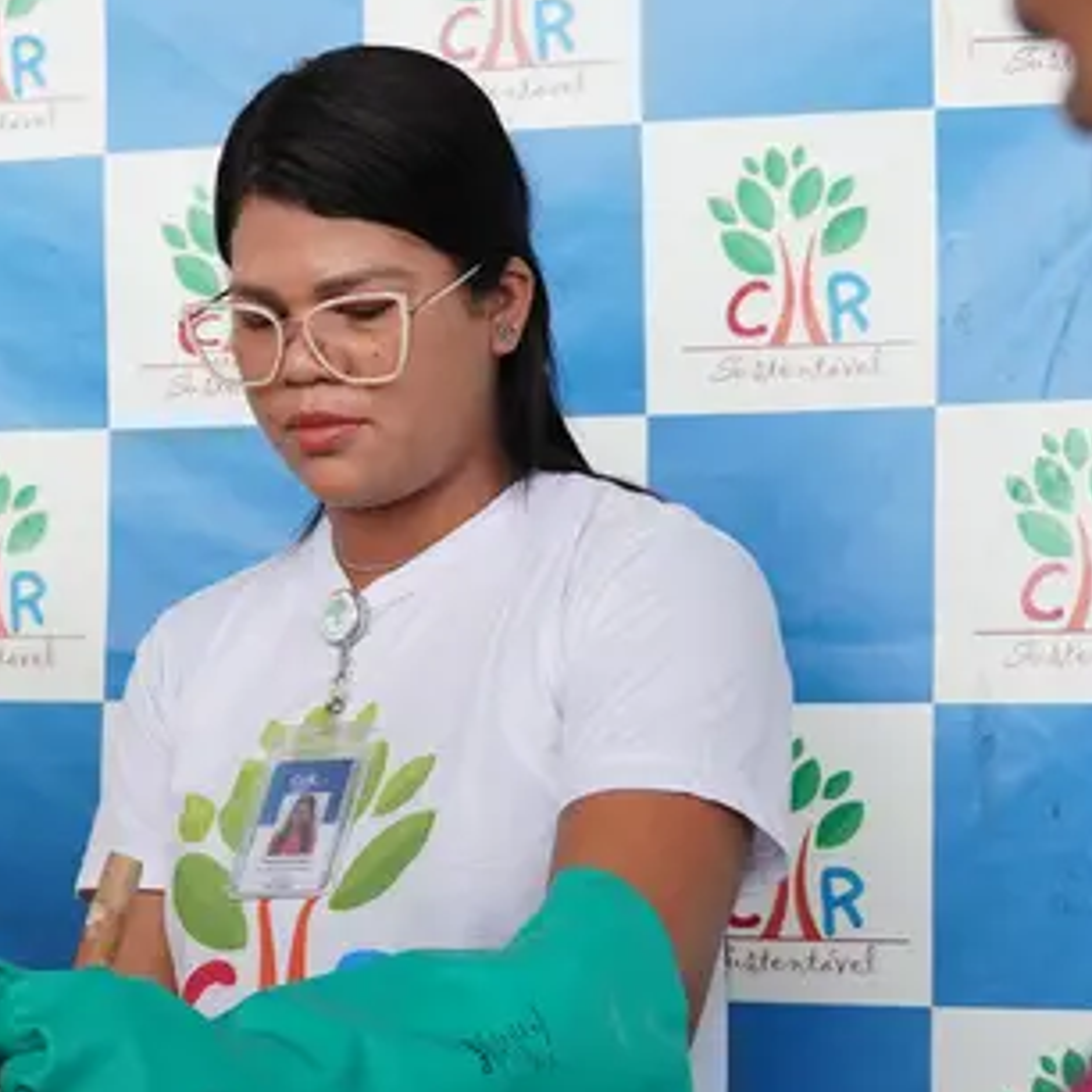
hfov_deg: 19.5
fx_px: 3069
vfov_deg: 20.1
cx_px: -21
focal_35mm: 86
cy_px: 707
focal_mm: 24
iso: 800
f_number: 2.8
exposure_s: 1/500
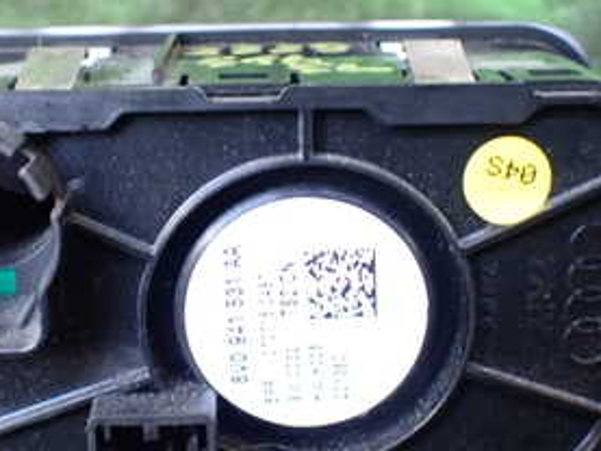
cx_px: 250
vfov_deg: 22.6
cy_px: 210
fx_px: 1129
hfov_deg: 29.8
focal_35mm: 65
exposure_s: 1/60
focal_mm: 5.4
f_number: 2.3
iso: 800
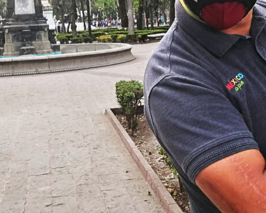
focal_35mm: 59
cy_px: 38
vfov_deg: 25.3
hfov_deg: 31.8
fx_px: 465
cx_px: 161
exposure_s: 1/170
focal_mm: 3.6
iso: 50
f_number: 1.8
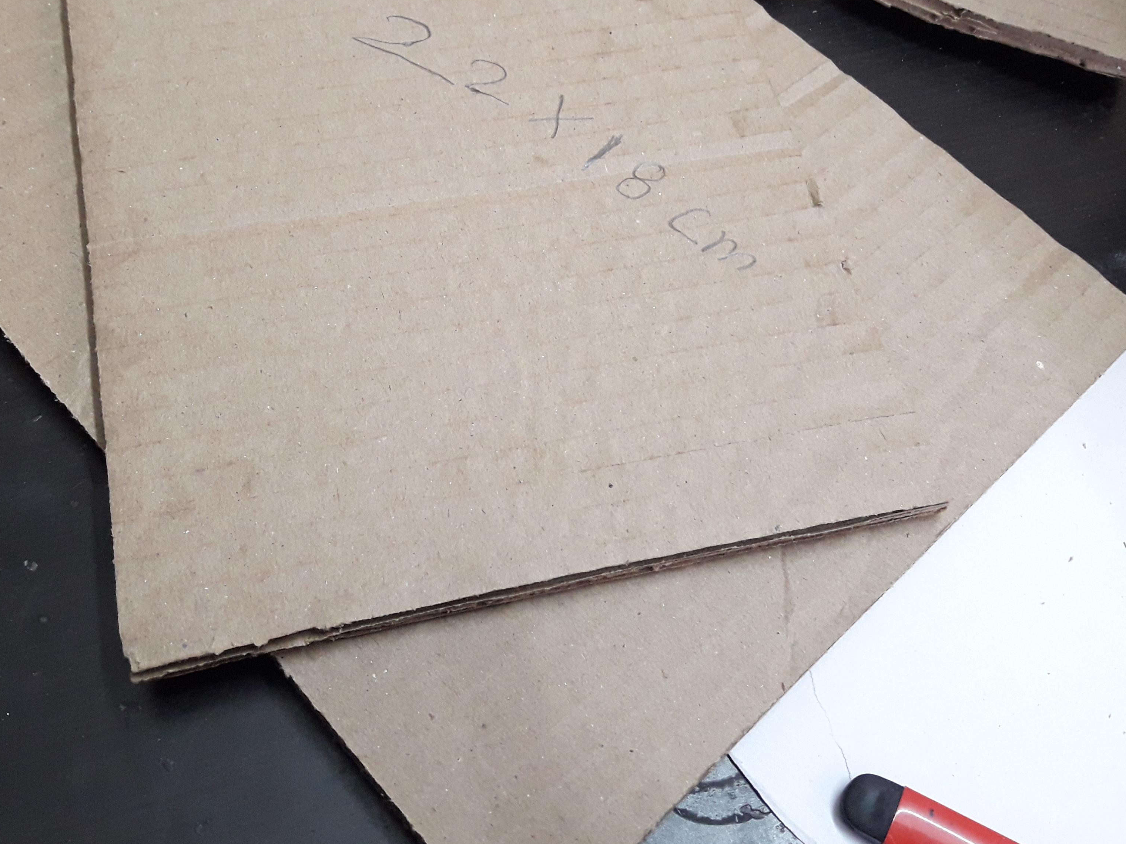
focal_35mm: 38
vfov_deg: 37.6
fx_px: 1236
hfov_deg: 48.9
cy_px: 337
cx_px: 523
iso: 200
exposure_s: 1/17
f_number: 1.9
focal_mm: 3.7
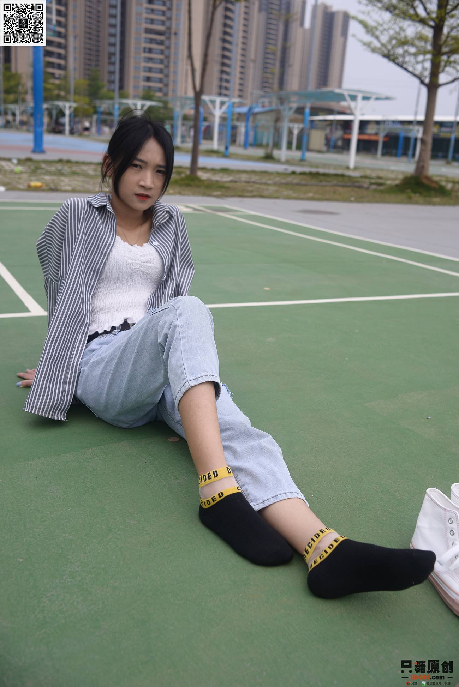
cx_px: 230
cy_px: 344
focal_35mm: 35
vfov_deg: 54.4
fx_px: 669
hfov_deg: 37.9
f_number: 5.6
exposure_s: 1/640
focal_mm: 35
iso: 100
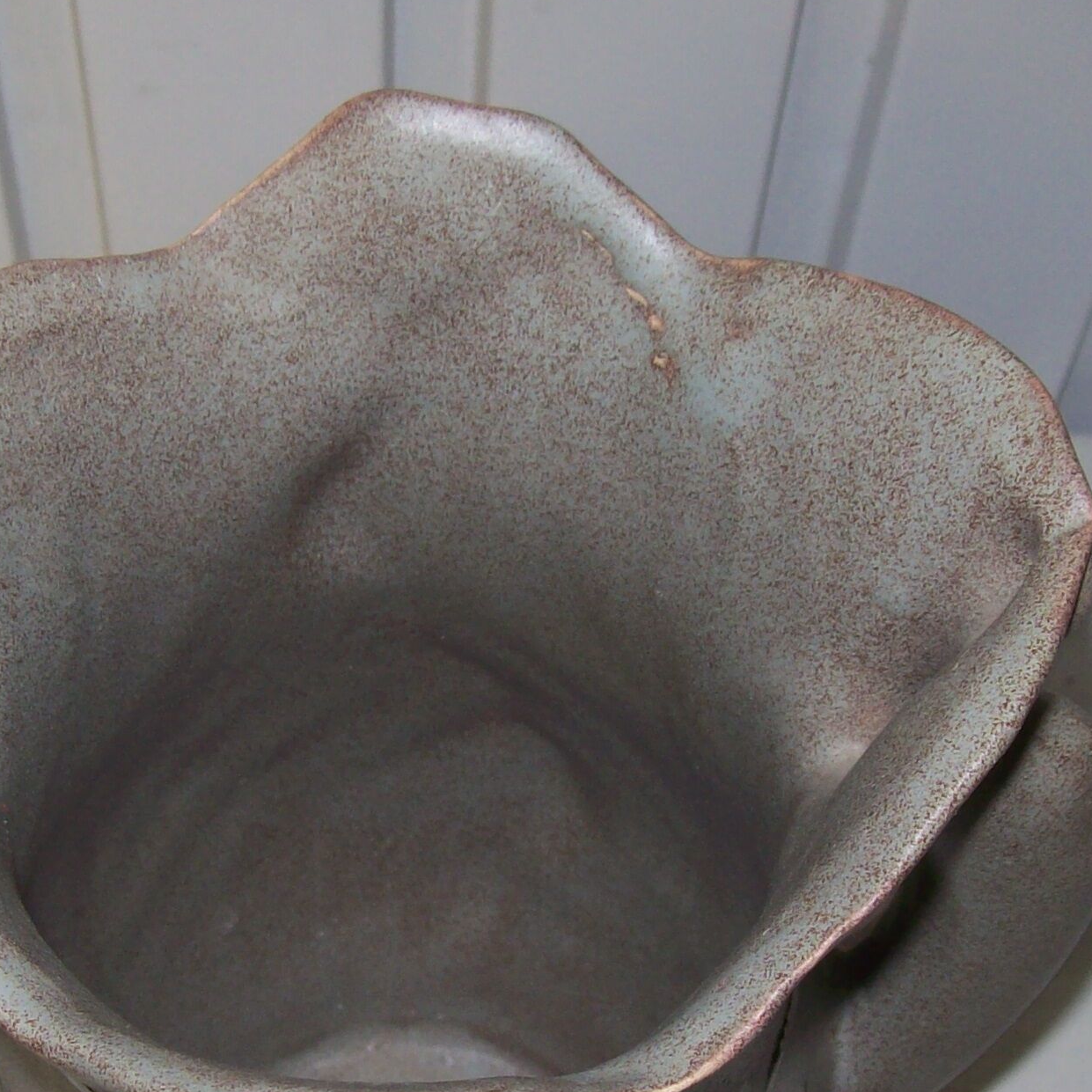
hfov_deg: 23.6
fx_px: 2605
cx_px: 391
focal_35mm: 73
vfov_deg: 23.4
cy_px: 814
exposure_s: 1/64
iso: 80
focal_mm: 6
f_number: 2.7
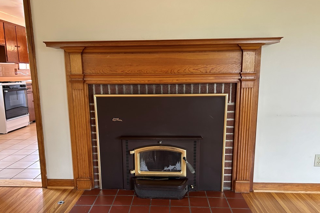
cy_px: 121
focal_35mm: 28
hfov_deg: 65.5
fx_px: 249
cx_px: 157
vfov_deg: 46.3
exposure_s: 1/60
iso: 200
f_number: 1.5
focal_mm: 5.7
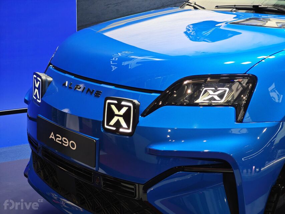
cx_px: 142
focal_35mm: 75
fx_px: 618
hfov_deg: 26.0
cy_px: 107
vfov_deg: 19.6
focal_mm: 12.28
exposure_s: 1/100
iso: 80
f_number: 1.8
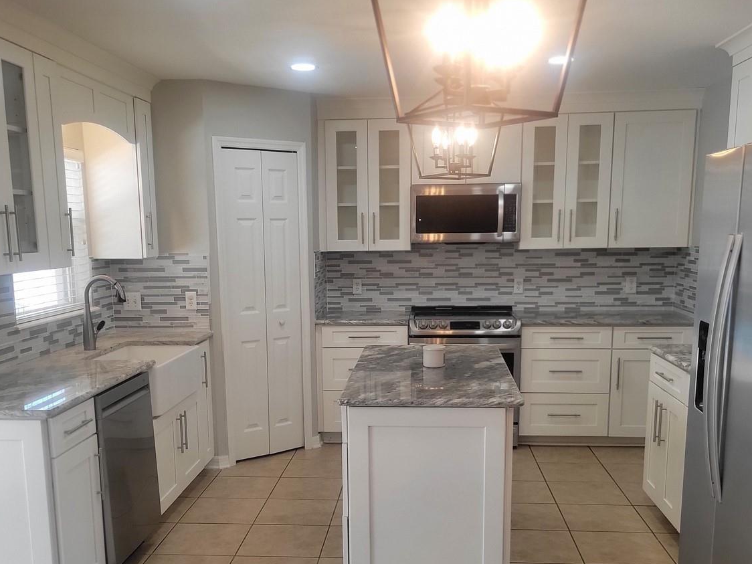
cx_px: 346
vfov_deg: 38.3
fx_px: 804
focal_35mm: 37
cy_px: 367
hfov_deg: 50.1
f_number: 1.8
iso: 100
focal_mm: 5.4
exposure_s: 1/120
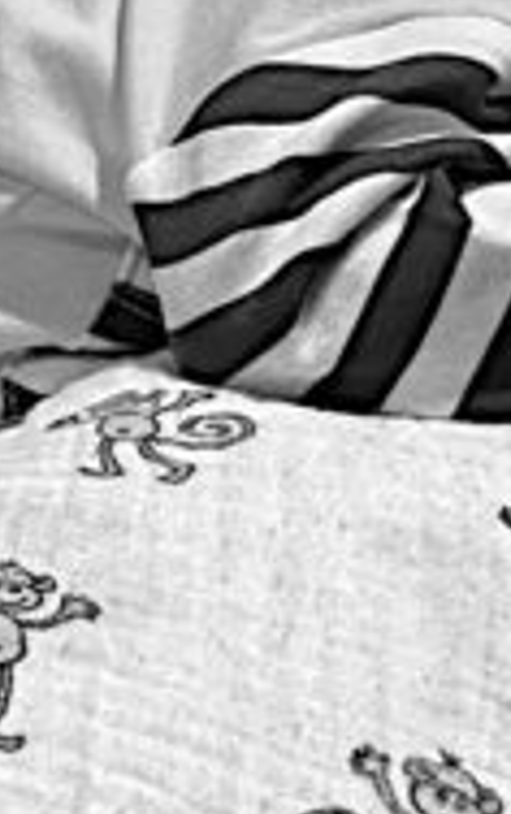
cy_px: 632
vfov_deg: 13.9
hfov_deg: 8.6
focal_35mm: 150
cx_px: -173
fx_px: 3332
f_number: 1.8
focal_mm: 4.25
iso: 250
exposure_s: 1/50
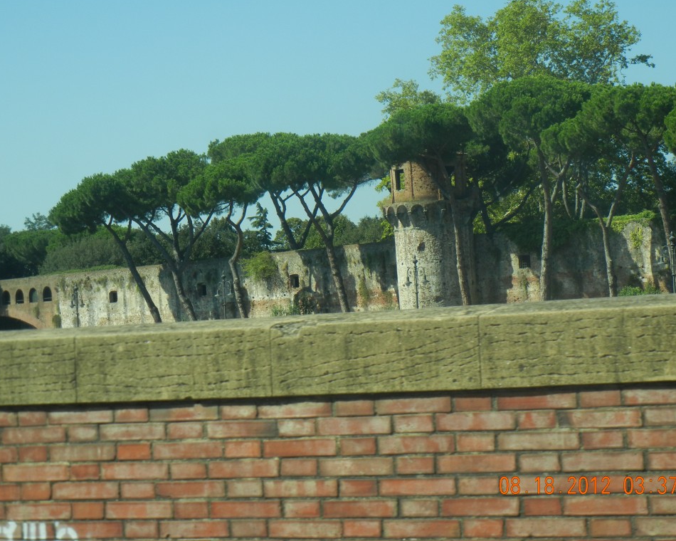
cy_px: 269
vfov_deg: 12.6
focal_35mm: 122
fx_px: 2441
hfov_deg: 15.8
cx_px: 359
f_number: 4.6
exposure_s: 1/587
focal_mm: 20.9
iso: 160
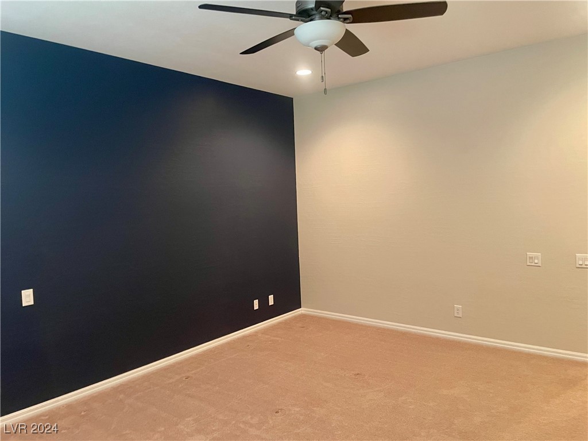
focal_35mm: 26
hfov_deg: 67.3
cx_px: 294
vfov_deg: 53.1
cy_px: 220
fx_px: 442
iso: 400
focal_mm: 4.2
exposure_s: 1/40
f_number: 1.6
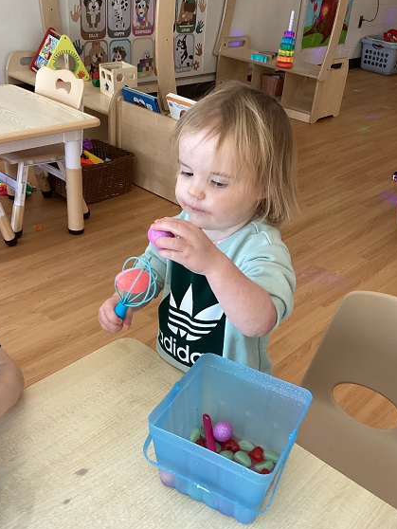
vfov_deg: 50.1
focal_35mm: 37
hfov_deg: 38.7
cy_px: 289
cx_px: 215
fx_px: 565
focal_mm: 3.3
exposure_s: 1/60
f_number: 2.4
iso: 250
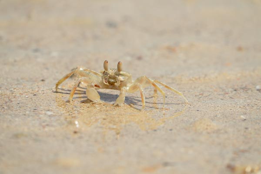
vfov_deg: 2.5
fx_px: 4060
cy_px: 87
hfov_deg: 3.7
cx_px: 130
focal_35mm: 560
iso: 500
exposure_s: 1/2000
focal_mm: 560
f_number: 9
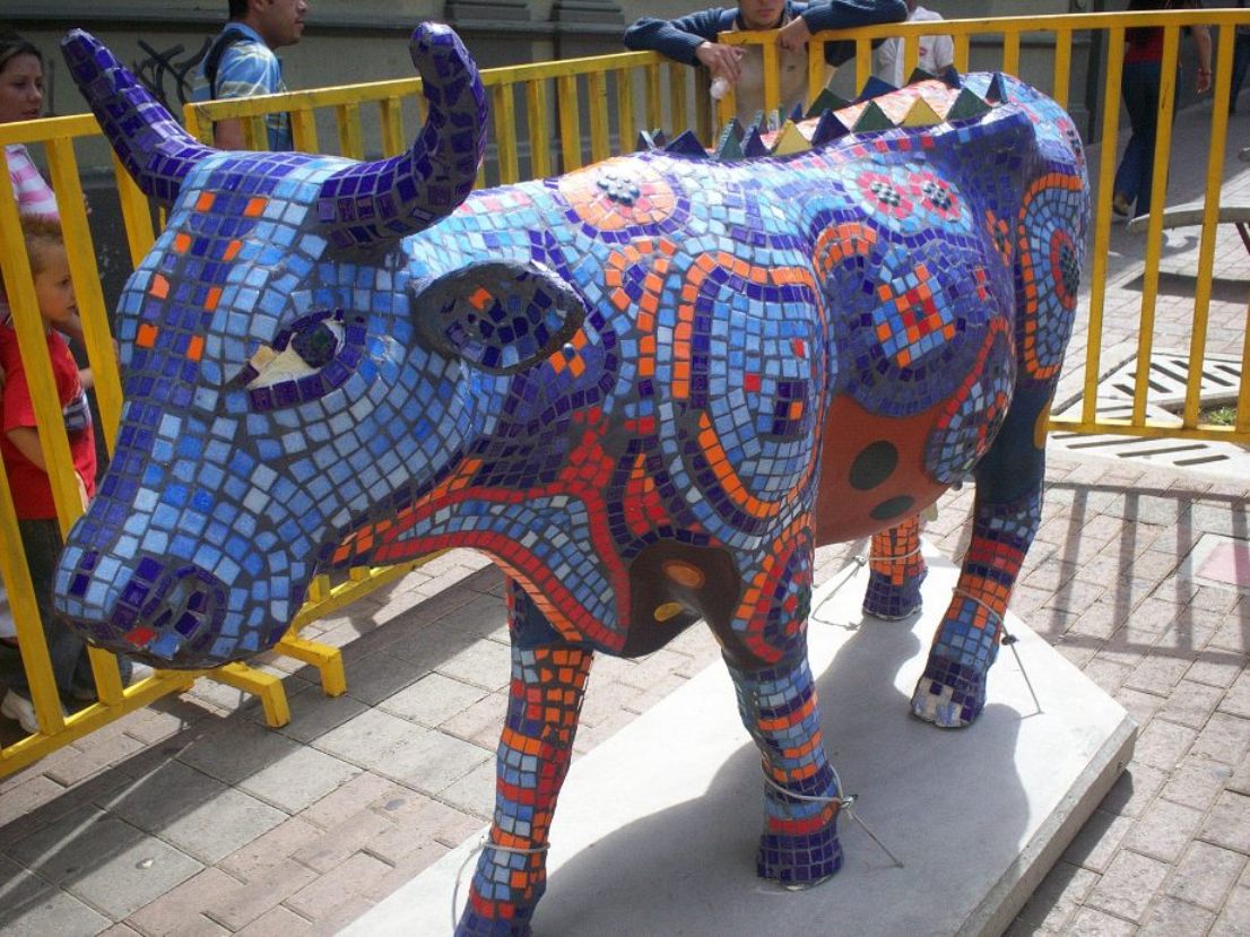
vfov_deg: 39.6
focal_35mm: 36
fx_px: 1300
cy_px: 468
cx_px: 625
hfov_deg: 51.4
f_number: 4.5
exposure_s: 1/296
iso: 100
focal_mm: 6
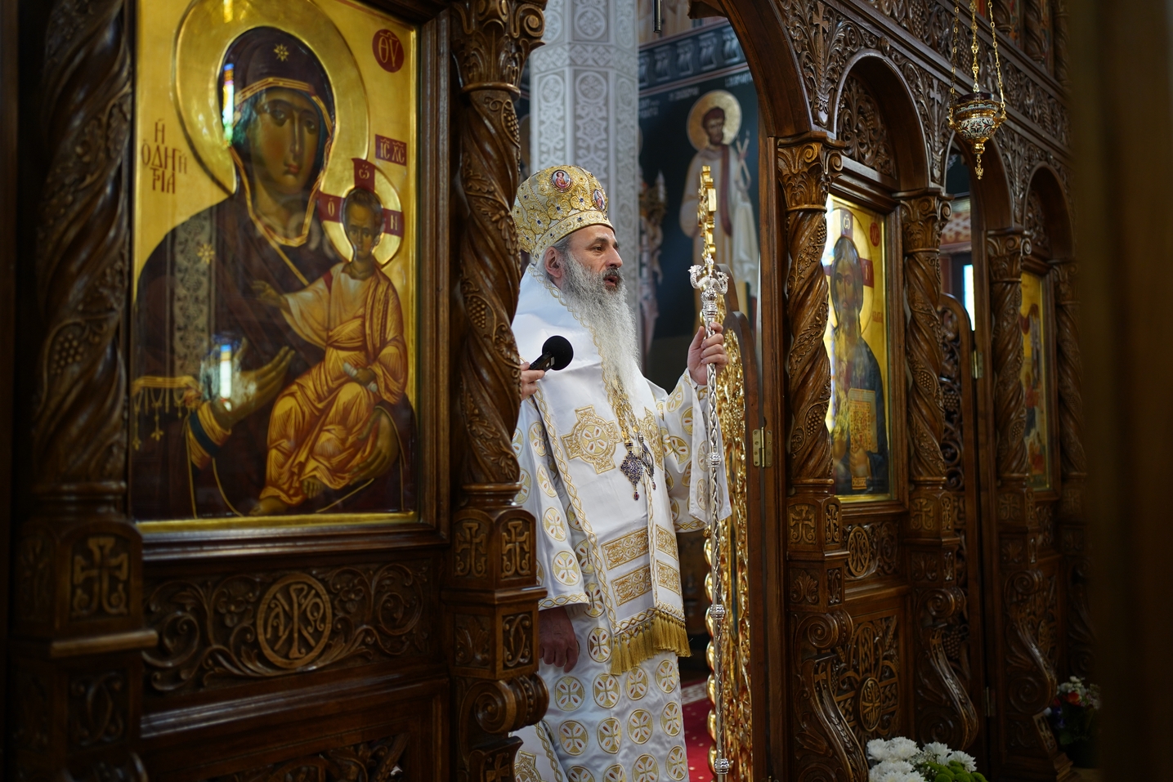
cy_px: 391
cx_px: 586
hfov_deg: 54.4
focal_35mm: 35
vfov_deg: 37.9
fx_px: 1140
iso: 500
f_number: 2
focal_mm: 35
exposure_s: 1/125
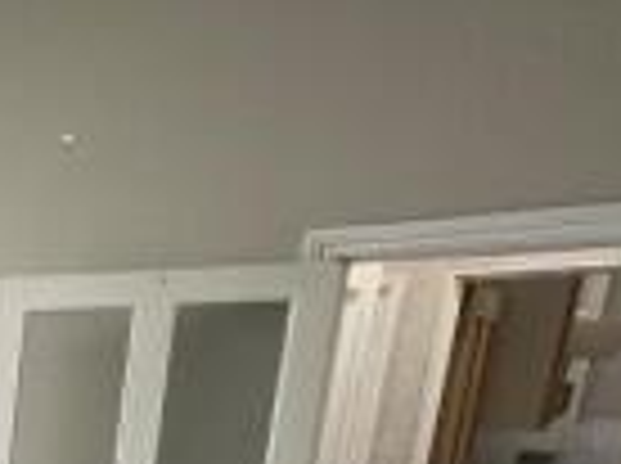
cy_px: 651
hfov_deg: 21.7
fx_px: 985
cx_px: -502
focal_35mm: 55
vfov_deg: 22.7
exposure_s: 1/100
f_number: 1.8
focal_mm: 1.57
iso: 125
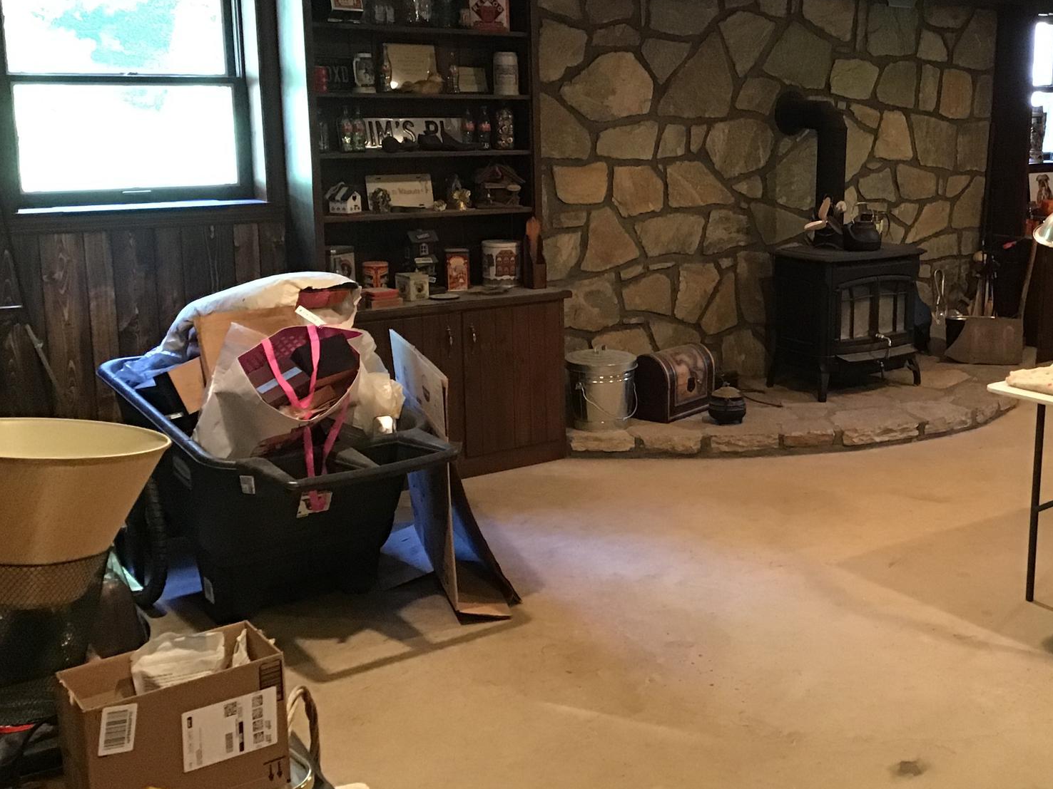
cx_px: 718
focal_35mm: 43
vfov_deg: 33.5
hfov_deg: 43.1
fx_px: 1308
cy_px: 337
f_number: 2.4
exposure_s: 1/15
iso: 200
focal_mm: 3.3
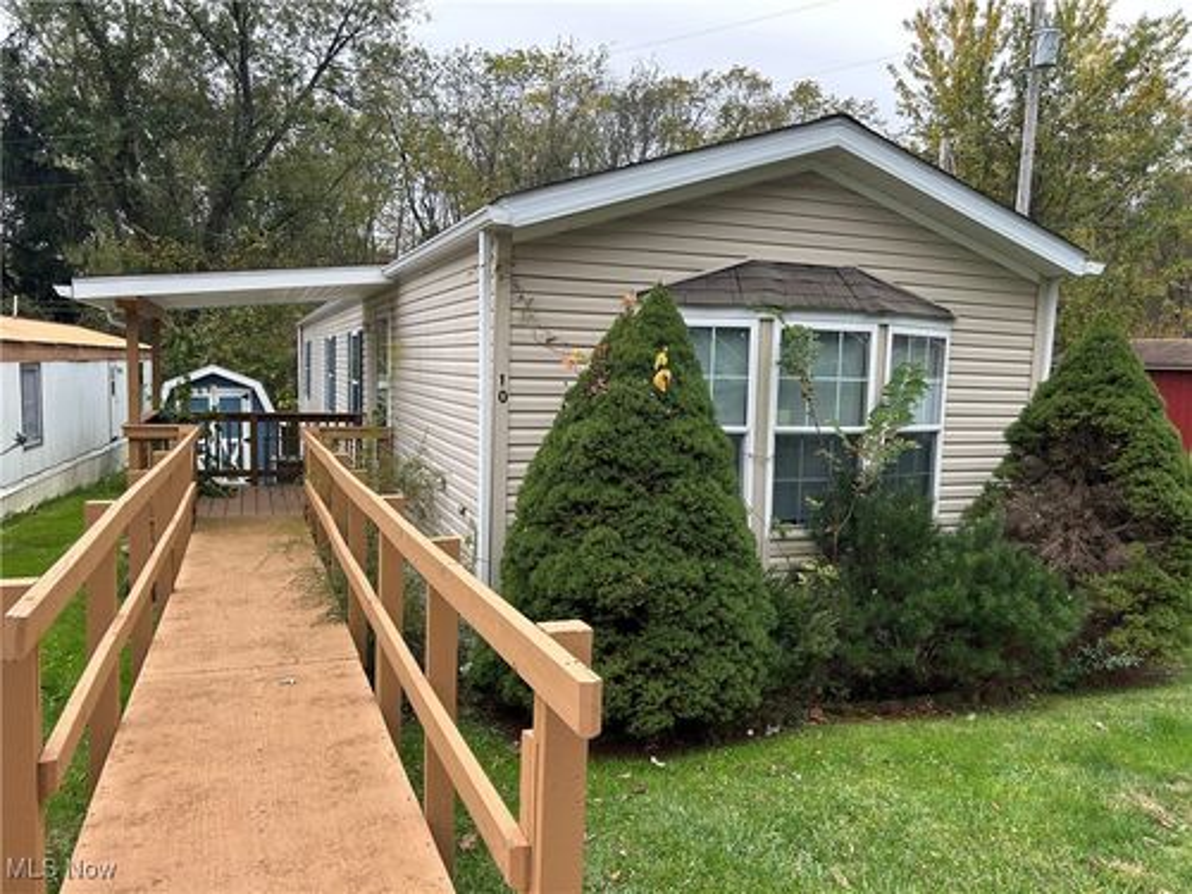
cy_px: 447
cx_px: 596
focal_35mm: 26
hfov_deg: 67.3
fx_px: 895
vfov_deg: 53.1
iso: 50
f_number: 1.5
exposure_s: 1/380
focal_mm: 5.7
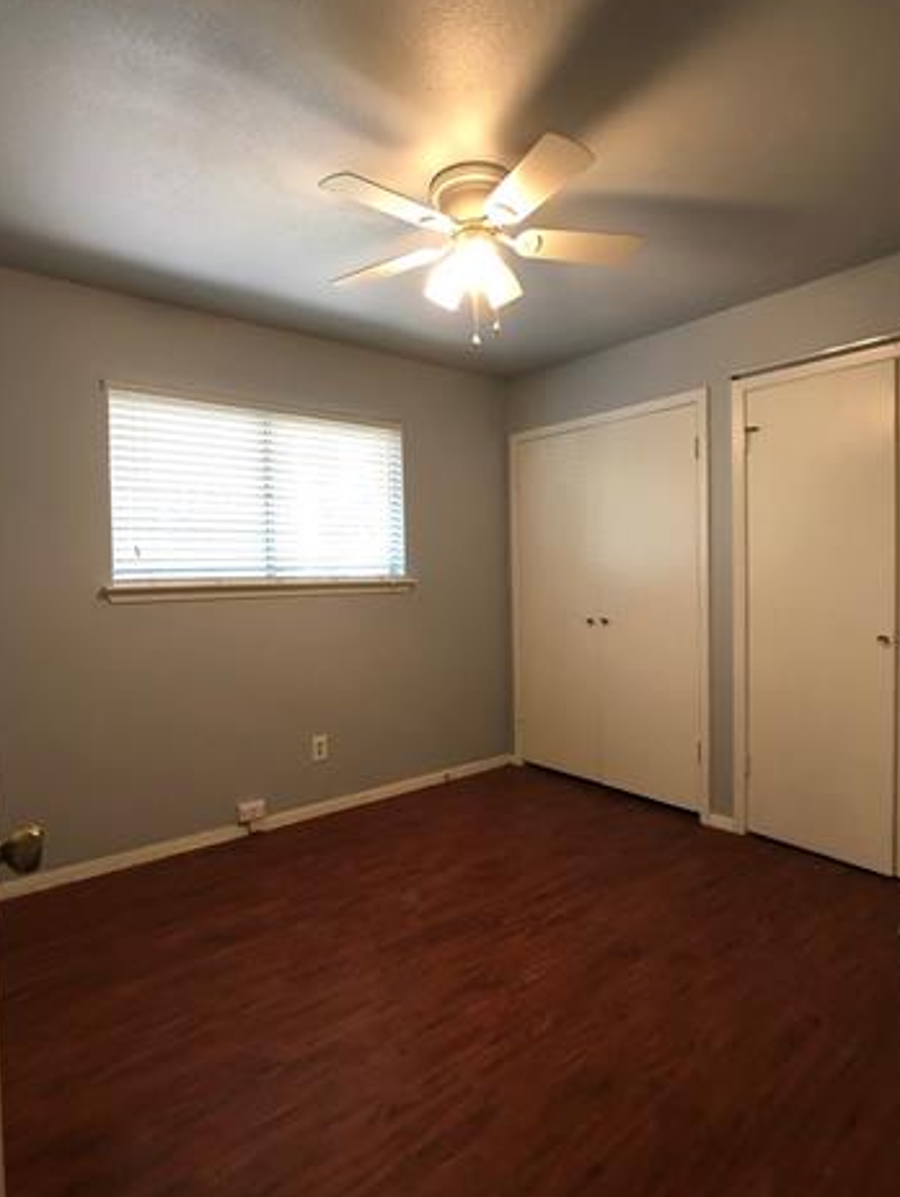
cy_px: 587
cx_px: 453
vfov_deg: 61.6
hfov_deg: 48.3
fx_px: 1004
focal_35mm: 29
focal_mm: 4
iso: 50
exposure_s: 1/15
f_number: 1.8
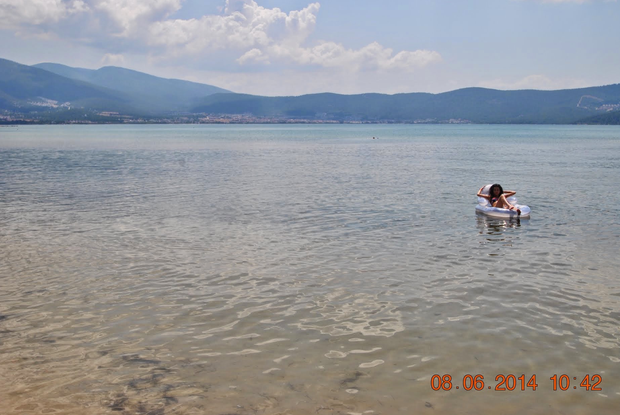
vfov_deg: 33.5
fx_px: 690
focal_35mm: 40
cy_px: 187
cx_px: 323
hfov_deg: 48.4
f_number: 9
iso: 100
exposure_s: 1/320
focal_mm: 24
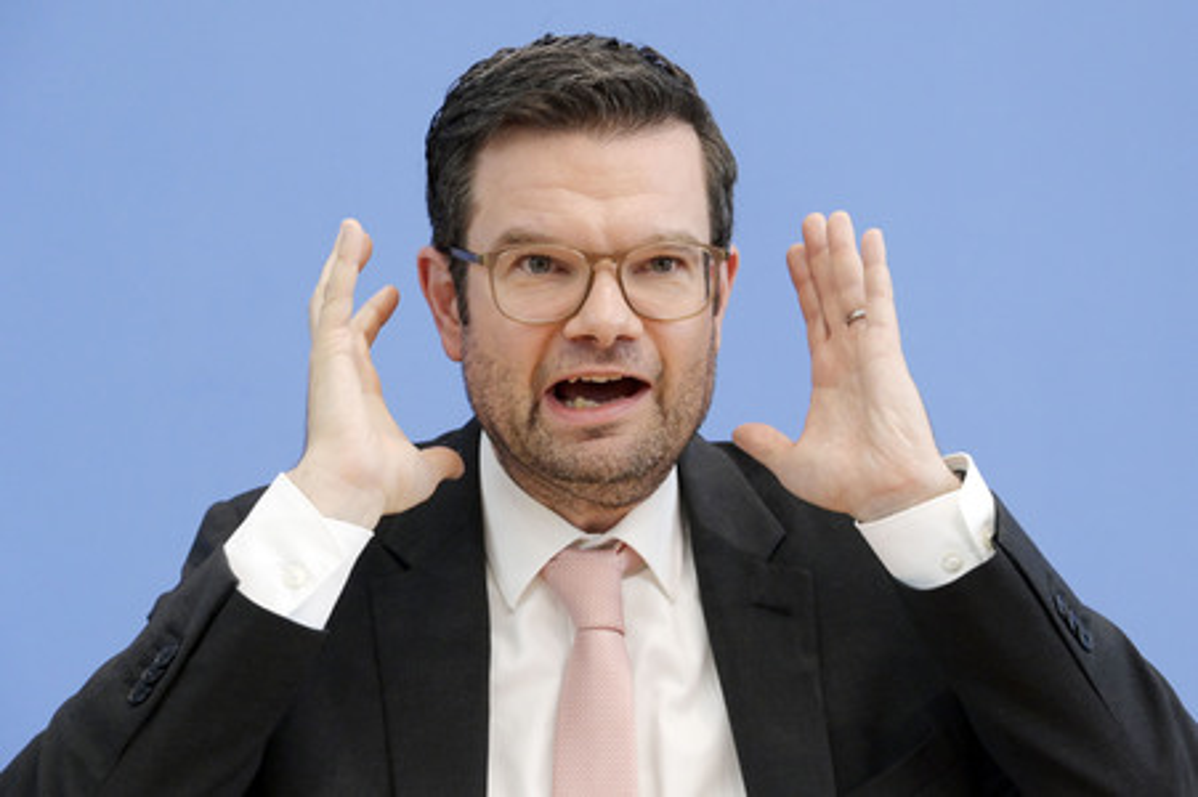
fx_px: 3492
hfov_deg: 19.5
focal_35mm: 105
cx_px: 599
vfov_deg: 13.0
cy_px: 398
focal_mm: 105
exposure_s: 1/640
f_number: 6.3
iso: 4000
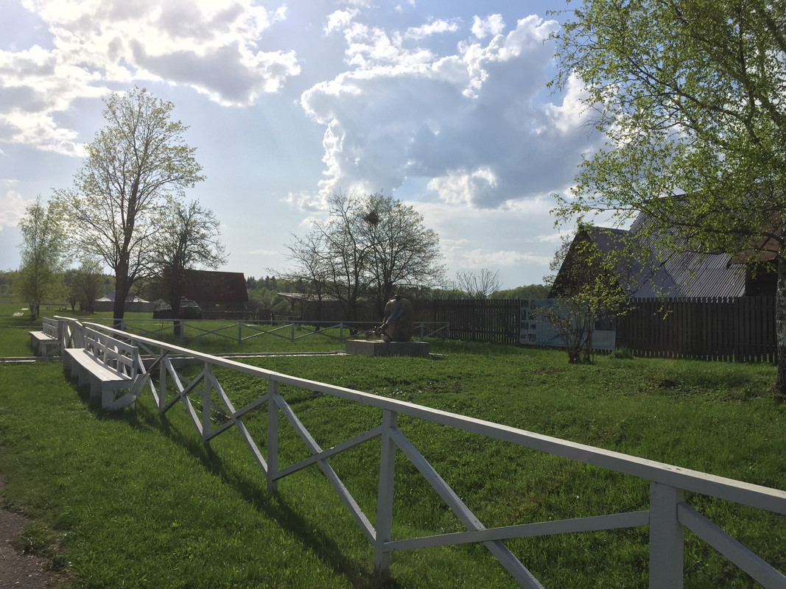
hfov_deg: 61.7
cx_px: 393
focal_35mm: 29
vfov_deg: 48.2
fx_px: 658
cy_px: 294
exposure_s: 1/3968
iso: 32
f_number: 2.2
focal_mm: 4.15
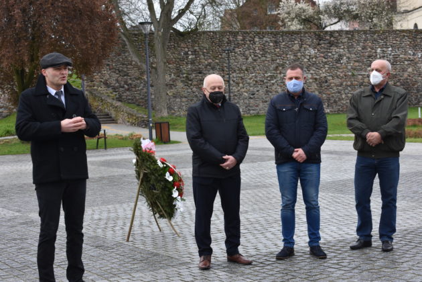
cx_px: 211
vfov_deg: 20.2
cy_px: 141
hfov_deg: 29.9
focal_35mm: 68
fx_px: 791
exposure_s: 1/500
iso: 560
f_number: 8
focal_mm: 45
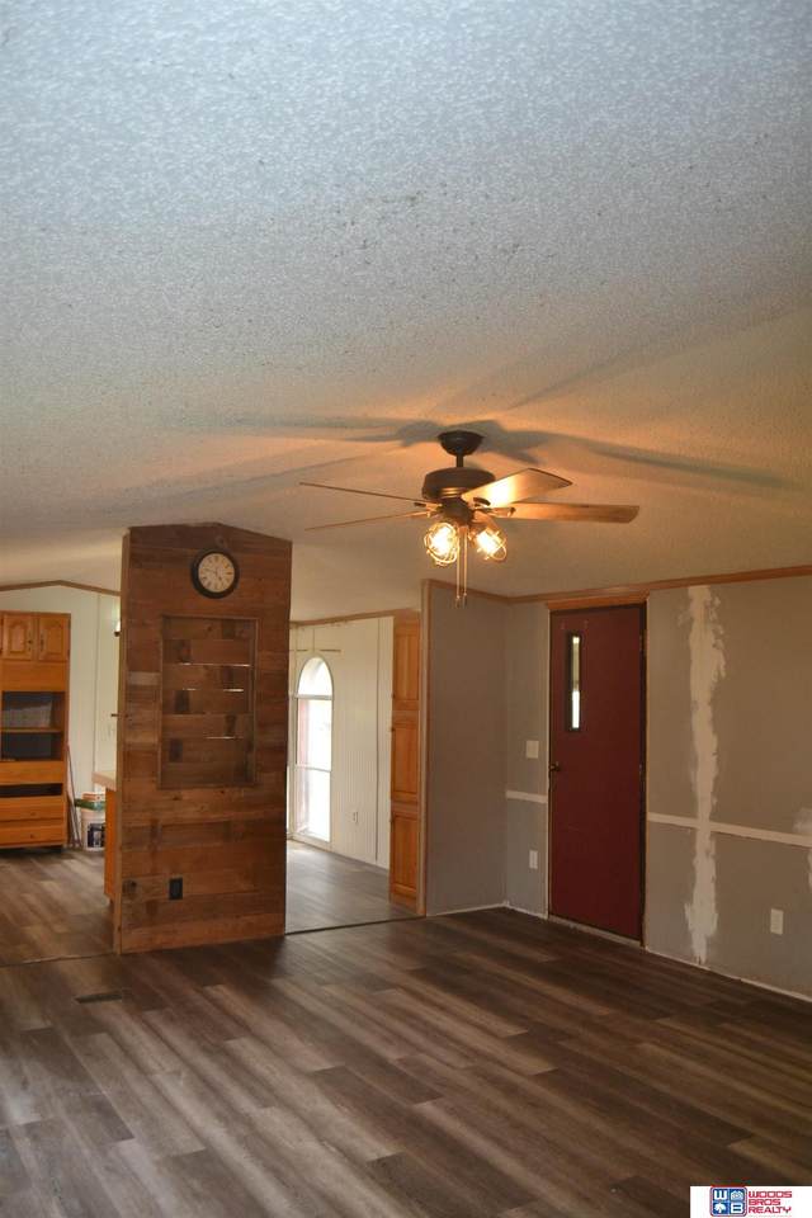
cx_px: 406
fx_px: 913
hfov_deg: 47.9
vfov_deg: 67.4
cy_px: 609
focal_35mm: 27
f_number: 3.5
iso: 800
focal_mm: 18
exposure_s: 1/60
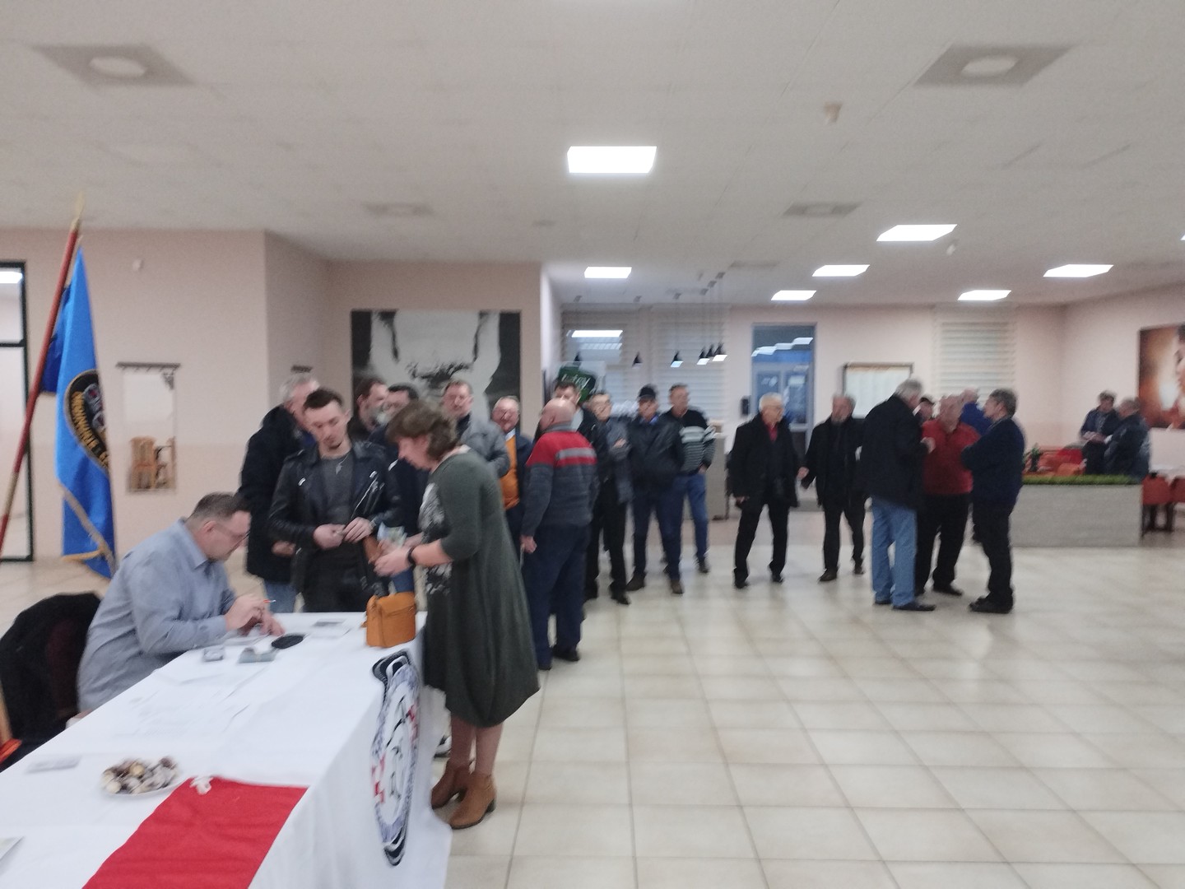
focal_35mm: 26
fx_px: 890
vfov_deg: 53.1
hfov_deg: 67.3
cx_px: 592
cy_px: 444
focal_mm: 4.25
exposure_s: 1/25
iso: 217
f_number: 1.8
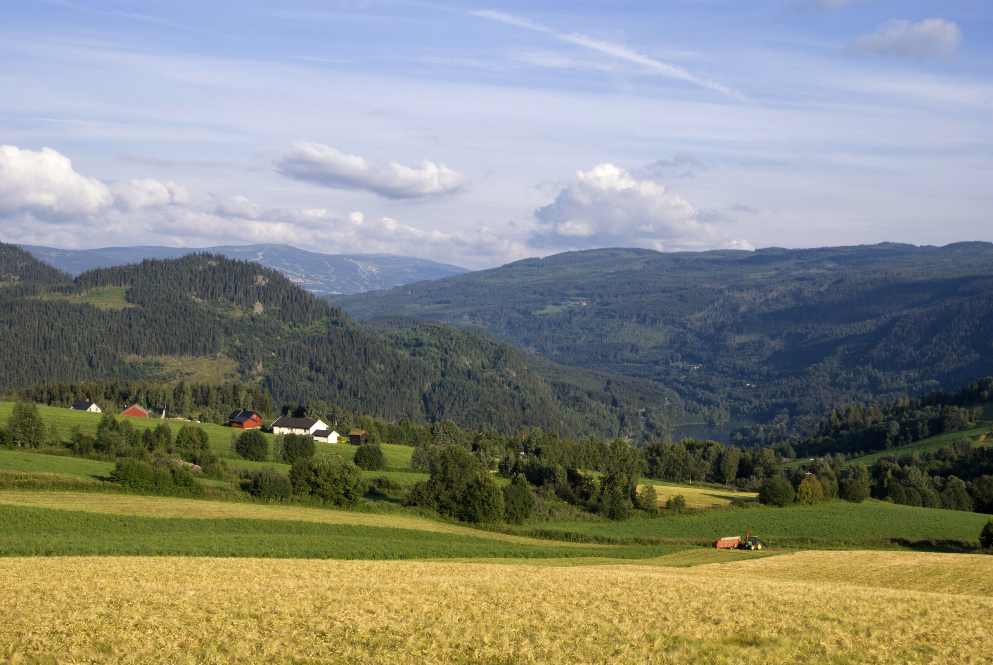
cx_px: 496
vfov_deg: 29.9
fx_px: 1243
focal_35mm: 45
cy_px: 332
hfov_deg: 43.6
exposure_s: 1/200
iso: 100
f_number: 8
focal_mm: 30
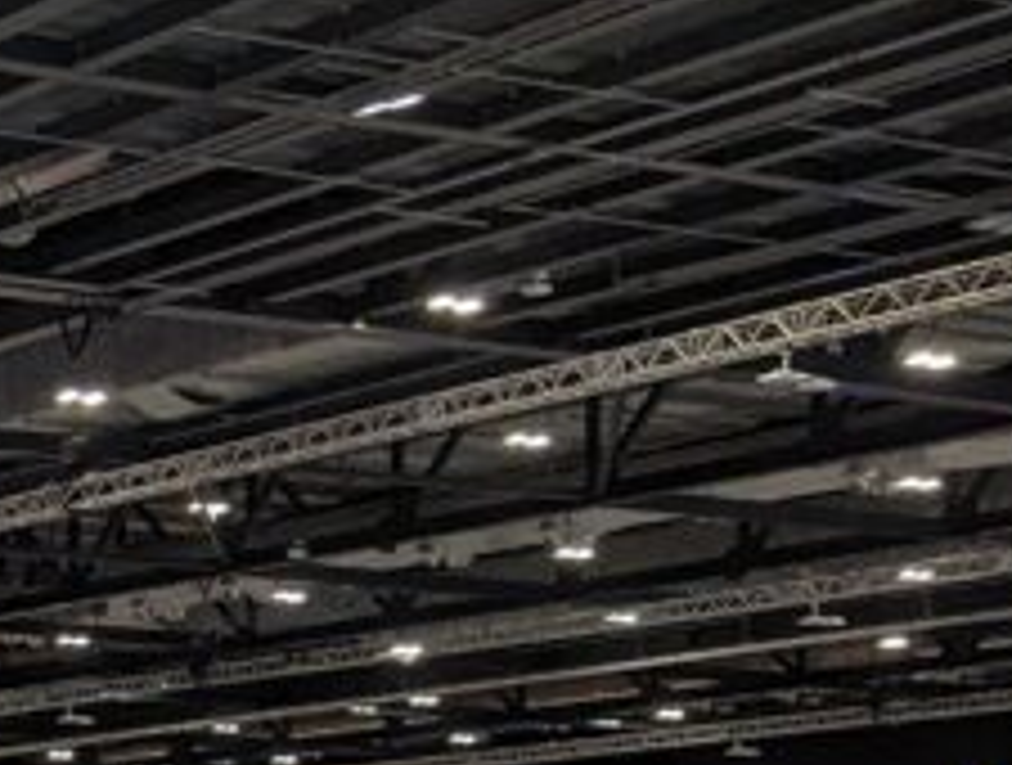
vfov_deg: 13.0
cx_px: -1008
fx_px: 3195
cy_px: 1127
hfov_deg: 14.8
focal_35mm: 109
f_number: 1.85
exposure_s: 1/186
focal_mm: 6.81
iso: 815
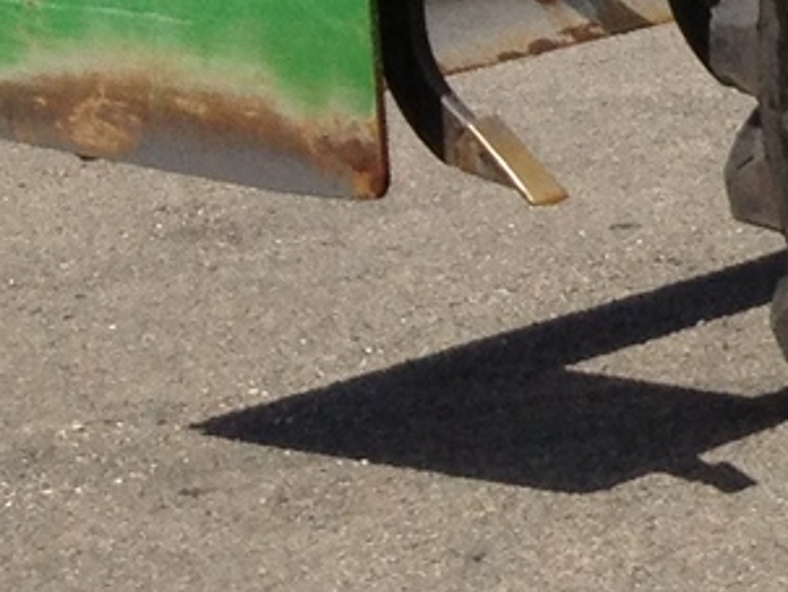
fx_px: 5399
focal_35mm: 237
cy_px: -65
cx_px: 2471
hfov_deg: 7.3
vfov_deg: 6.3
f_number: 2.4
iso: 50
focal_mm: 4.28
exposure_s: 1/1783
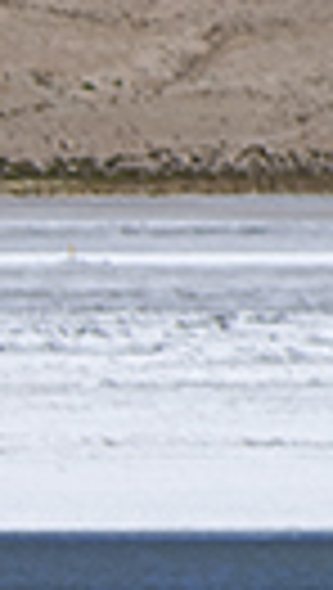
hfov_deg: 1.4
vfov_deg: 2.6
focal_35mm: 839
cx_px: -2601
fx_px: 13128
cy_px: 1239
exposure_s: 1/320
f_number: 7.1
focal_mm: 70
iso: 100
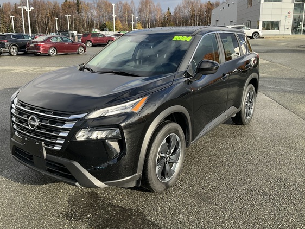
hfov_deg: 55.3
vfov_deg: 42.9
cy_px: 105
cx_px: 142
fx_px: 291
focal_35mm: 33
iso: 25
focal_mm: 3
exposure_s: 1/606
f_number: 1.8
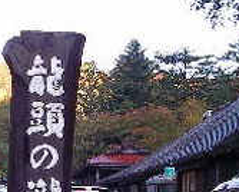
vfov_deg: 10.7
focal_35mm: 144
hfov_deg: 13.4
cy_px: 151
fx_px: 1020
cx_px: 83
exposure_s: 1/105
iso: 50
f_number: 3.3
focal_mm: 6.3
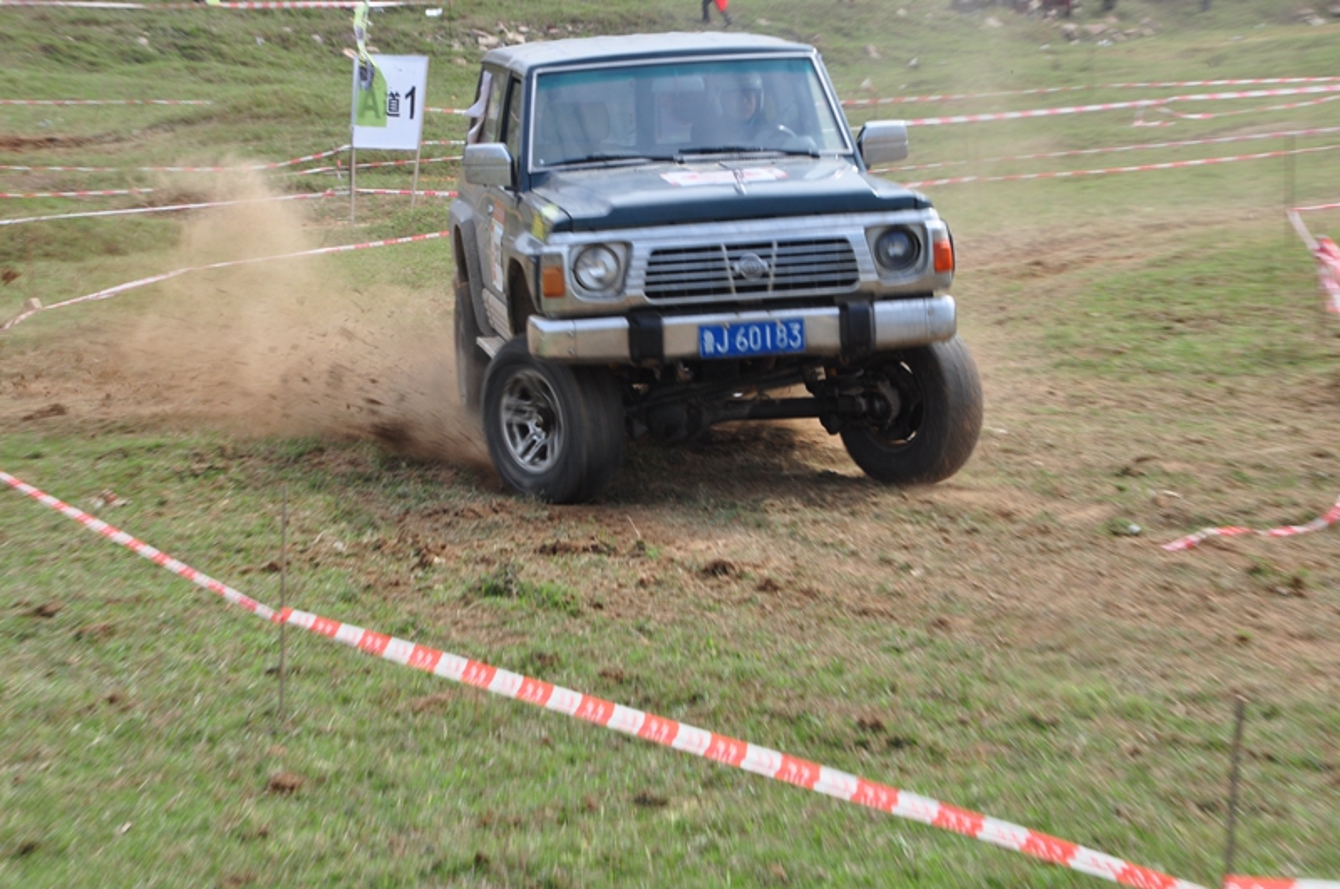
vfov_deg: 12.1
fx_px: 4182
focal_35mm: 112
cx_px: 670
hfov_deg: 18.2
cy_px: 444
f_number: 20
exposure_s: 1/60
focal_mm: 75
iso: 250
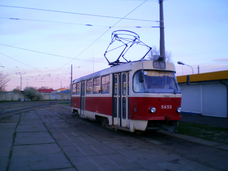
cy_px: 86
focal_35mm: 36
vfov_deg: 39.7
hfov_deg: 51.4
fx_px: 237
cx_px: 114
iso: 100
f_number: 3.1
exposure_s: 1/50
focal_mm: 6.3
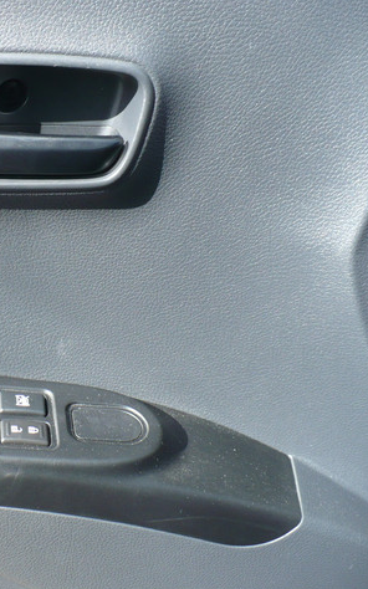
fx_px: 851
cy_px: 296
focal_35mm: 53
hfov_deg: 23.6
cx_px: 24
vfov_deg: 38.2
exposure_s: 1/200
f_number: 2.8
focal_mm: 6.1
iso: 100
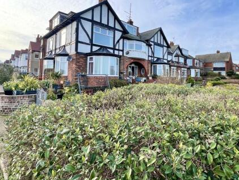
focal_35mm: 18
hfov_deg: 87.1
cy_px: 69
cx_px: 138
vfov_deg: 70.6
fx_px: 124
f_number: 1.8
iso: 32
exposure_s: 1/515
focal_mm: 1.57
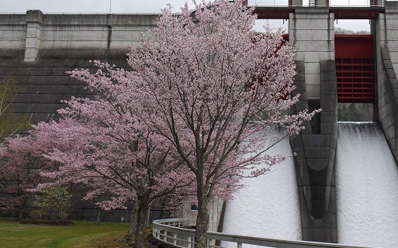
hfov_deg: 34.9
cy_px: 88
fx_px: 629
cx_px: 249
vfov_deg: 22.3
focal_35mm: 58
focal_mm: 20
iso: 160
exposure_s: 1/160
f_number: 5.6
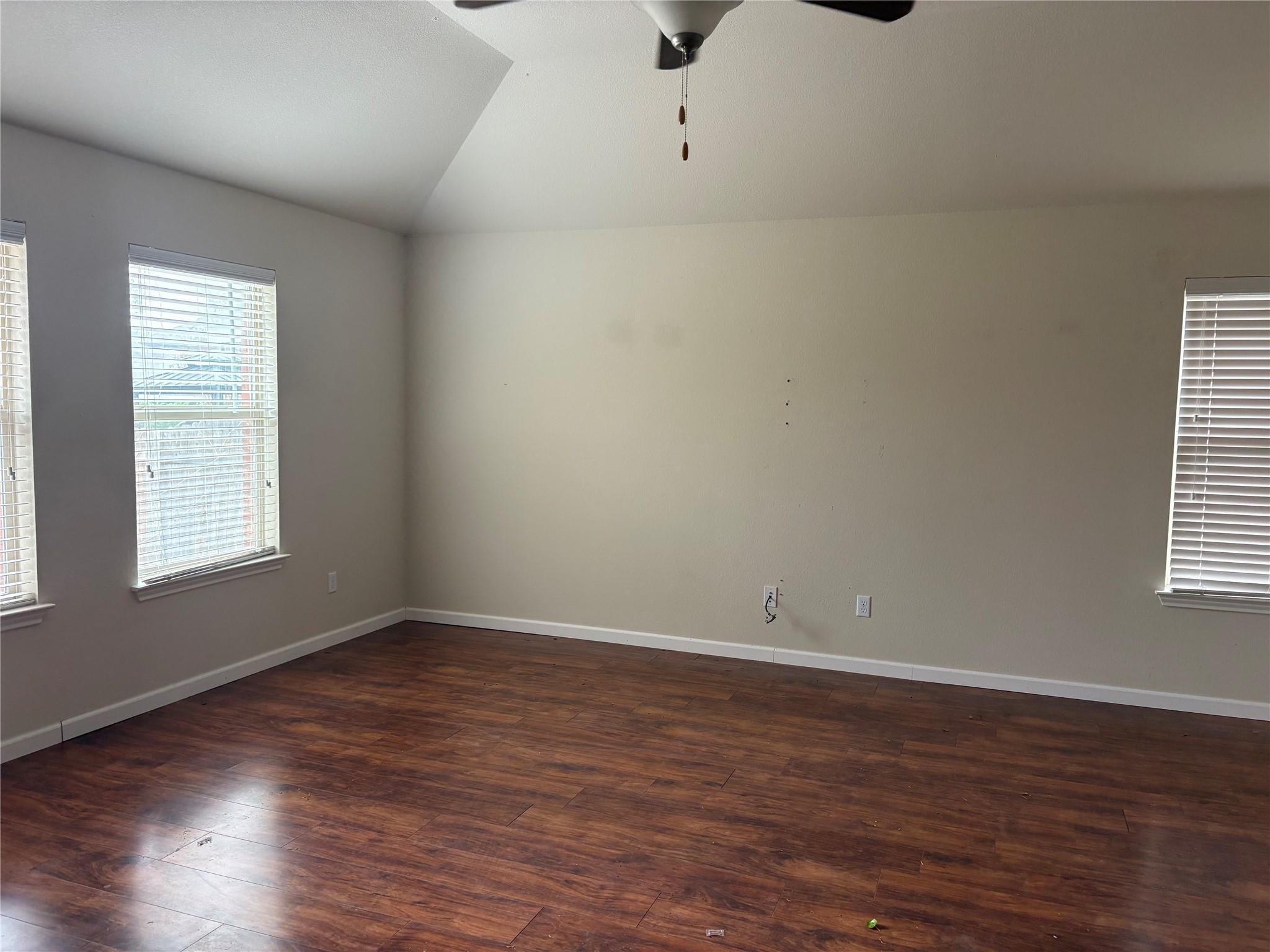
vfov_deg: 53.1
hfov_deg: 67.3
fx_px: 954
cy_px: 476
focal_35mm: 26
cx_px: 635
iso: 125
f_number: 1.6
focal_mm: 5.96
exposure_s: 1/68
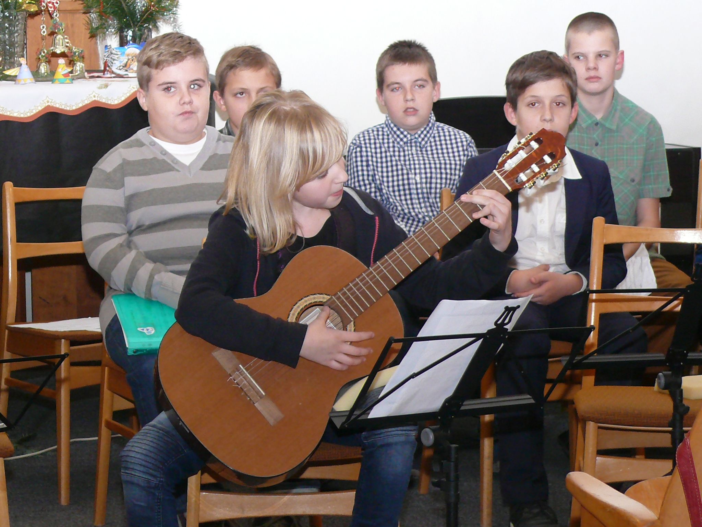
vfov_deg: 12.5
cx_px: 351
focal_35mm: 119
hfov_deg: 16.6
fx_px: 2413
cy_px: 264
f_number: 3.2
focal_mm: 14.7
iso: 200
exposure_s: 1/30
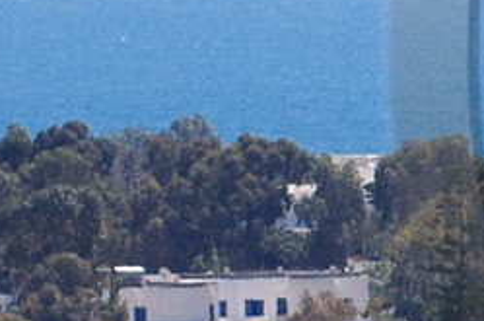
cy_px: 55
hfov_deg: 1.7
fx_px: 16199
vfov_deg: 1.1
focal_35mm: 1207
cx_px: 1182
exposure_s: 1/400
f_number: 8
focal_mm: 125
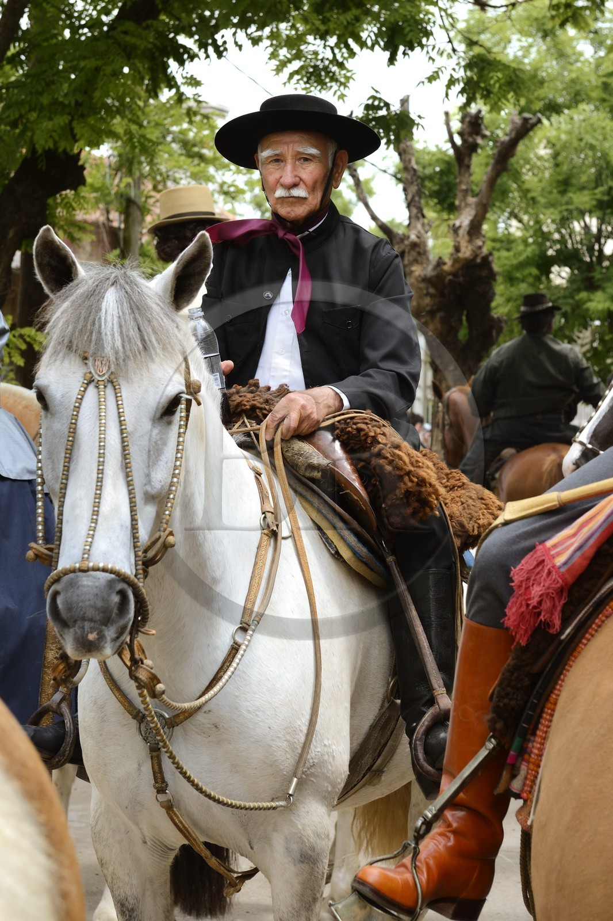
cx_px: 306
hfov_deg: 19.4
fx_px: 1789
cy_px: 460
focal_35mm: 70
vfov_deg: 28.8
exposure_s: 1/320
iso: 400
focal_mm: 70
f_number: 7.1
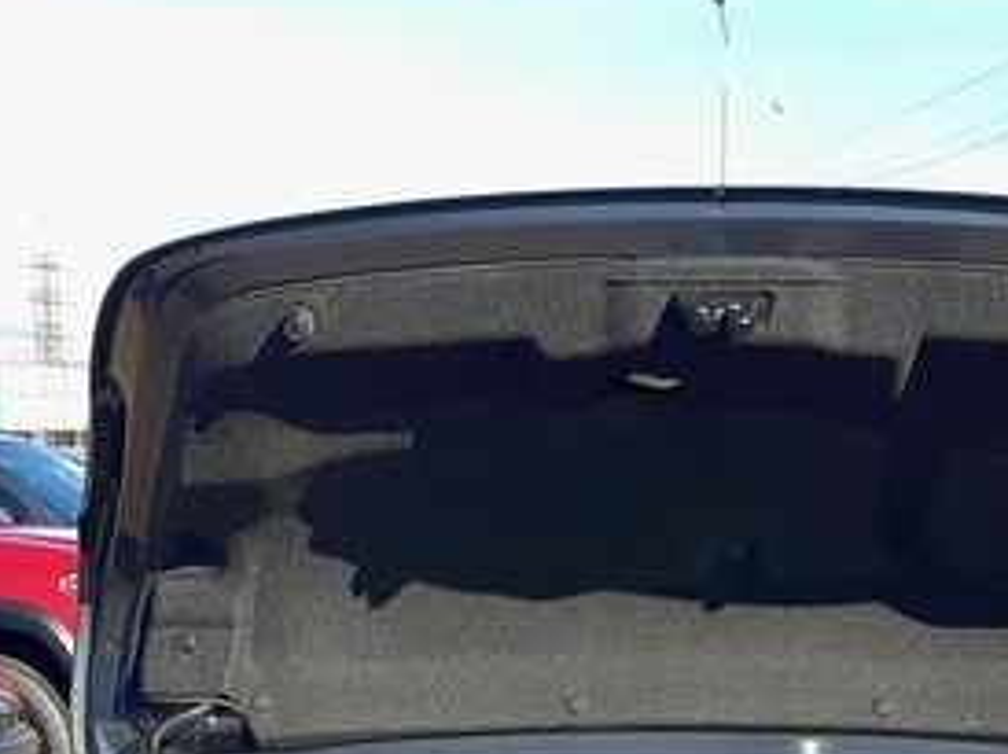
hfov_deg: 25.5
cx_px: 695
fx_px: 2211
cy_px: 1052
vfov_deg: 17.8
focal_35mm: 76
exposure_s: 1/909
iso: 50
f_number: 1.7
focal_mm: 4.32
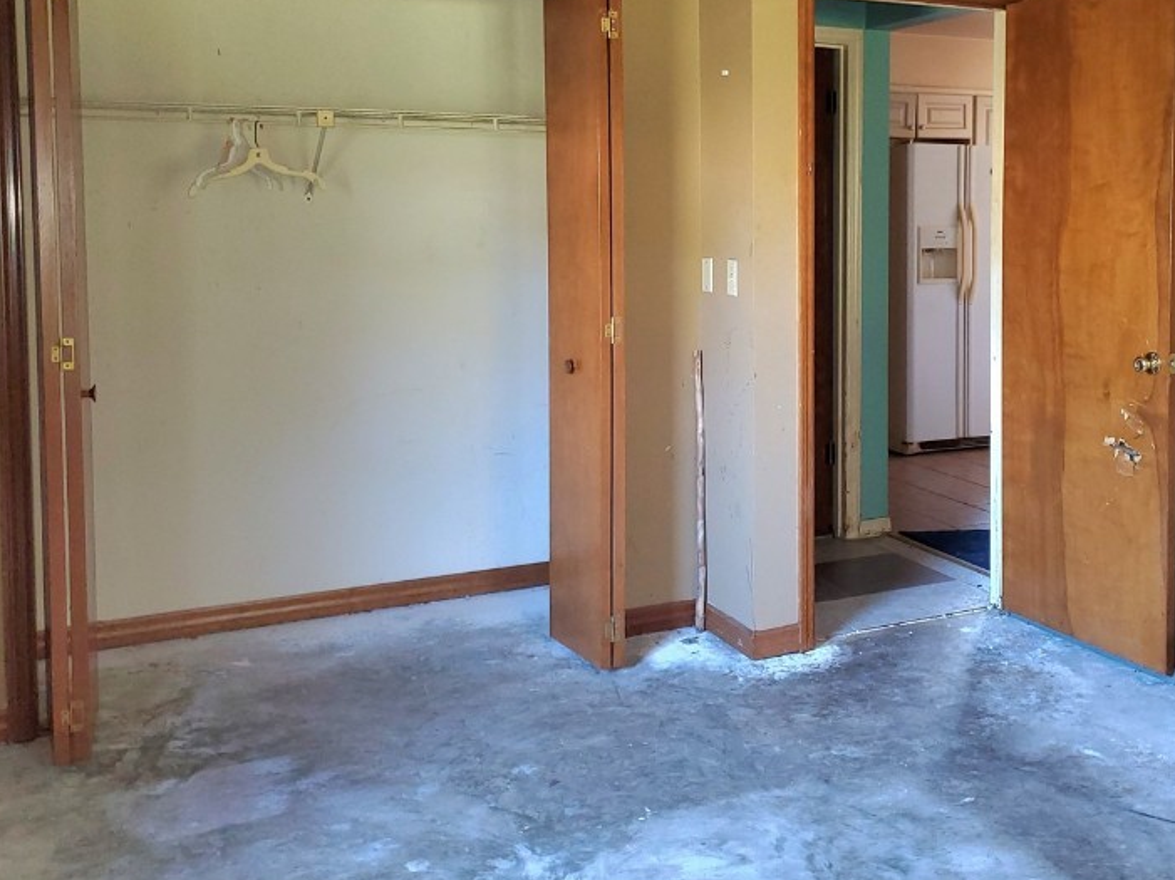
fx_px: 1289
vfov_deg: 37.1
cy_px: 256
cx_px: 825
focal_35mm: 38
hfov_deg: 47.8
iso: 160
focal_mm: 4.3
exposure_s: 1/25
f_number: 1.5
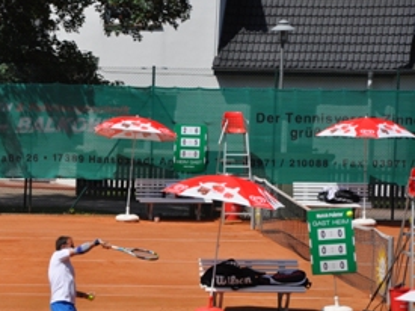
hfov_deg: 8.0
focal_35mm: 247
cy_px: 213
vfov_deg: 6.0
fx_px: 2957
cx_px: 89
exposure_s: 1/2000
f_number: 8
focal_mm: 105
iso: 400
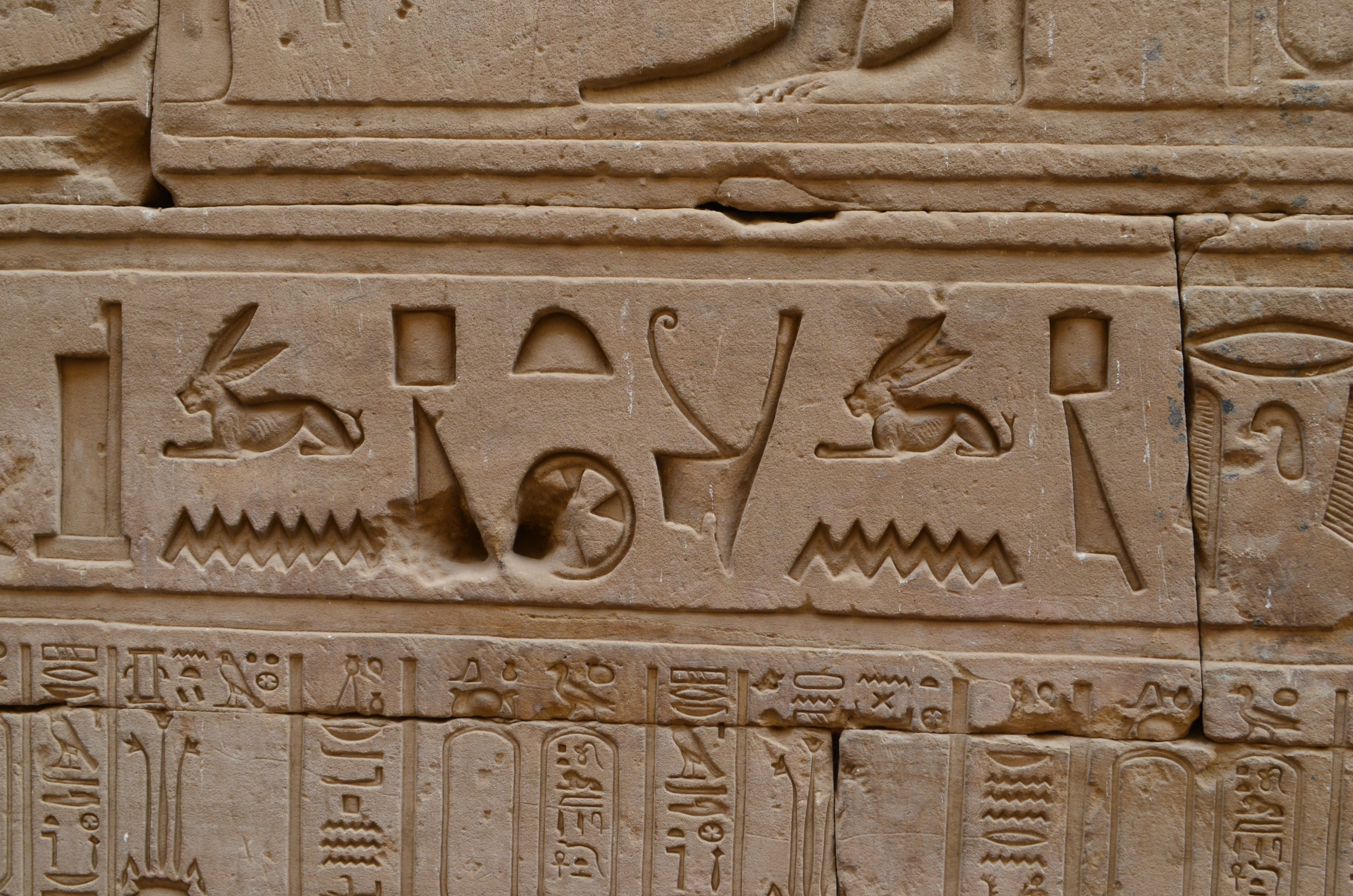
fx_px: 1688
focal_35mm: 45
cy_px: 448
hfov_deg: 43.7
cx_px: 676
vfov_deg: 29.7
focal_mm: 30
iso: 400
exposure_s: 1/50
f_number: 10
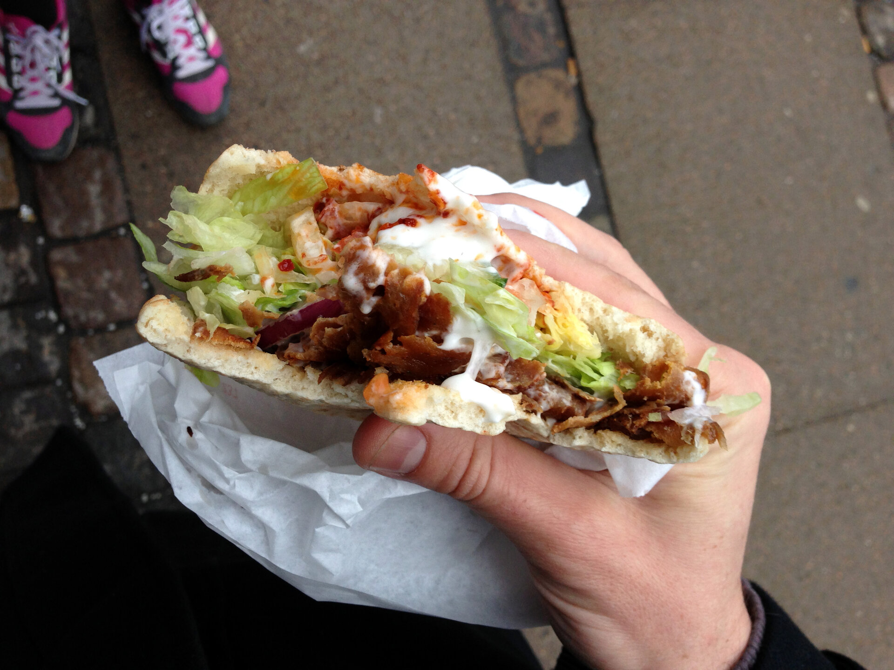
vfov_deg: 42.9
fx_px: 852
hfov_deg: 55.4
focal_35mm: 33
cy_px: 335
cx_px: 447
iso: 64
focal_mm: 4.13
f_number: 2.4
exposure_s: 1/60
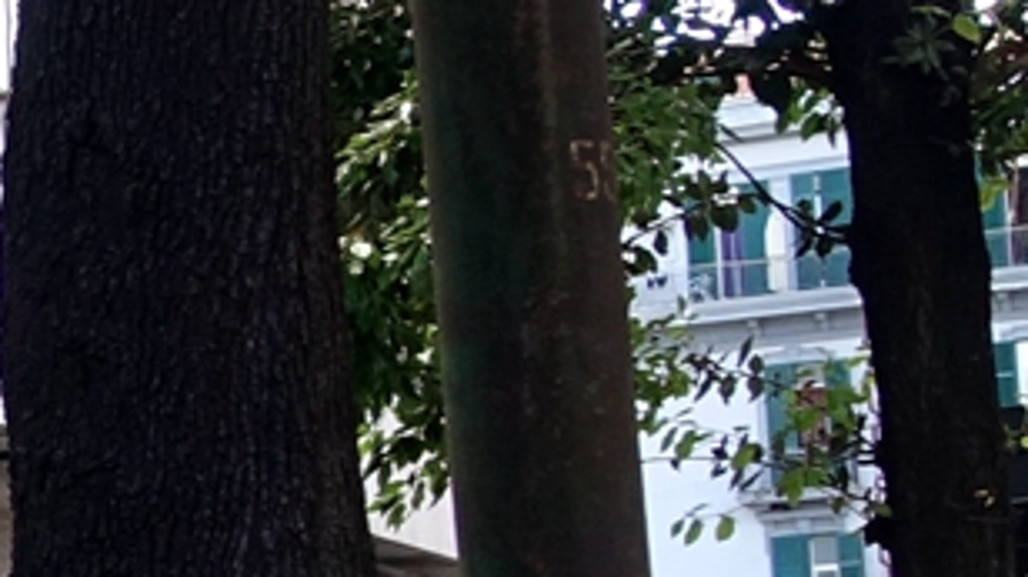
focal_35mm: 147
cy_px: 637
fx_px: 4006
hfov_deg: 11.5
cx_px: -1602
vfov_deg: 8.2
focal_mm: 8.8
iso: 125
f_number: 4.5
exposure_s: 1/80
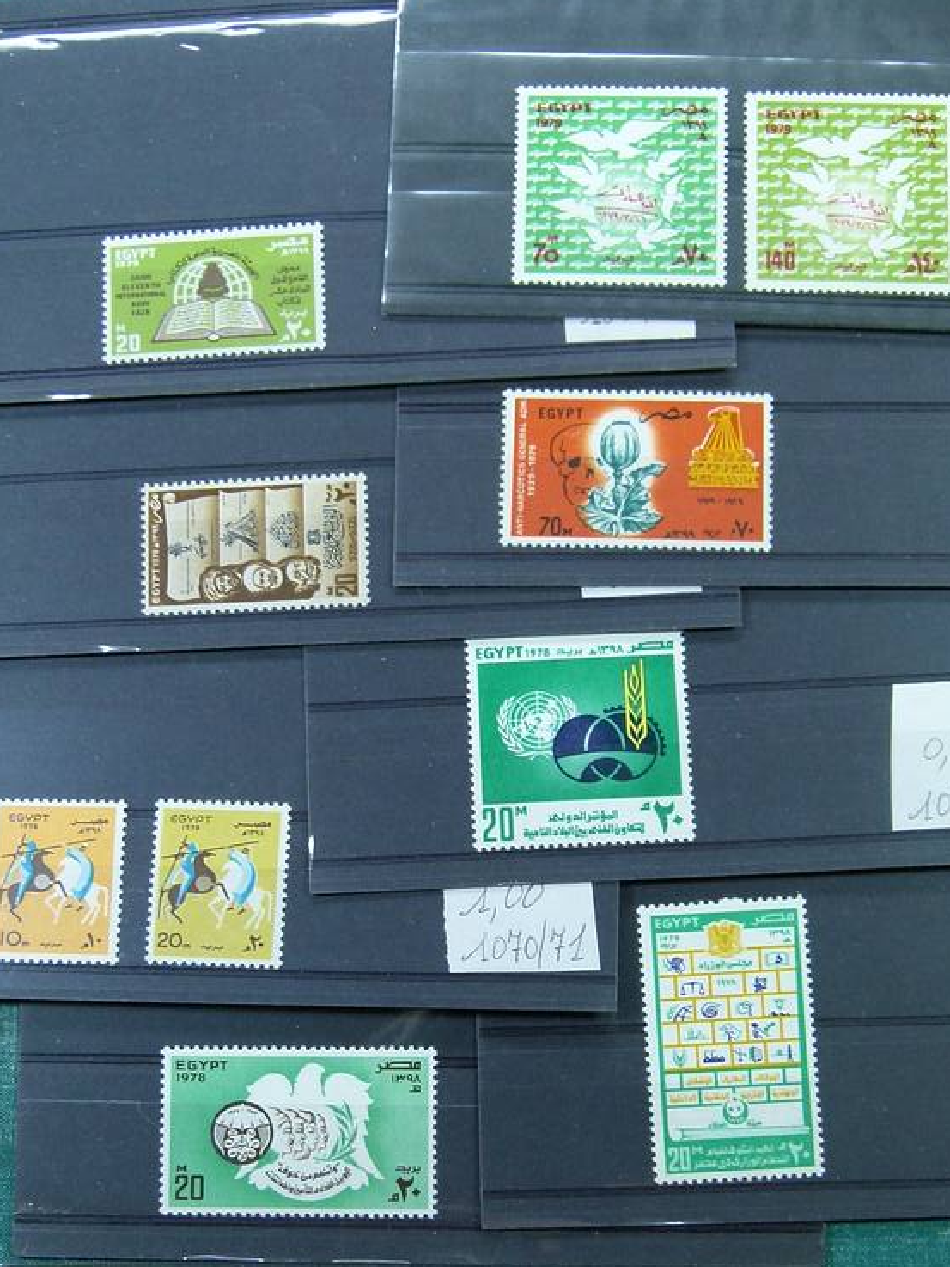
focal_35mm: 50
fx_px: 1829
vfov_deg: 37.7
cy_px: 863
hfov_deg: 29.1
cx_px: 450
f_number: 3.1
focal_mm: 6.5
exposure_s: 1/60
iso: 125
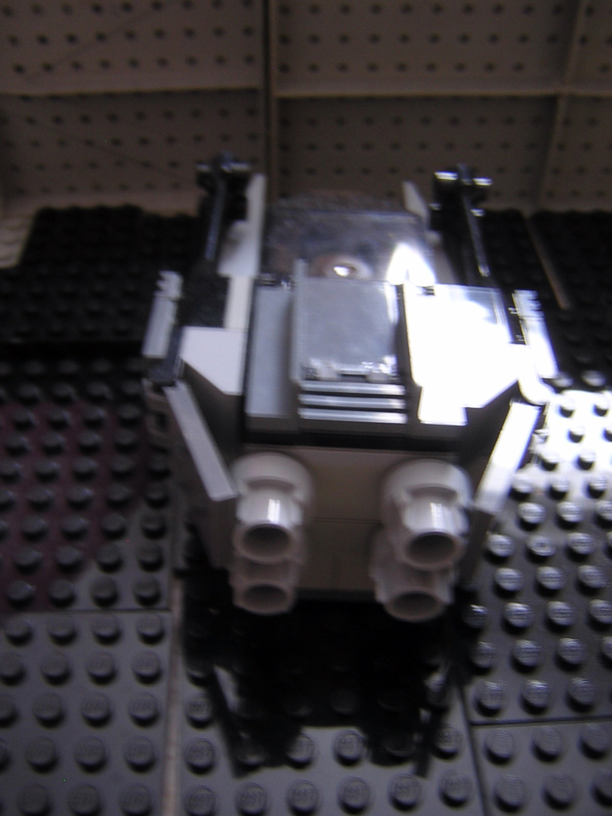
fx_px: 849
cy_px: 408
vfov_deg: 51.4
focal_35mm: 36
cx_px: 306
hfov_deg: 39.7
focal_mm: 4.7
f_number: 2.6
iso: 102
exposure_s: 1/2.8
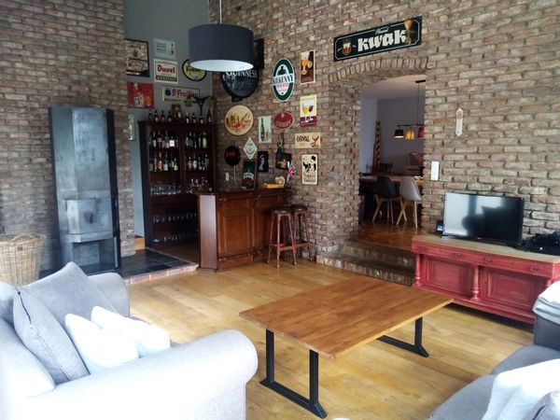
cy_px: 210
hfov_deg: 67.3
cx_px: 280
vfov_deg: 53.1
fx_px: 421
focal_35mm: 26
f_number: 1.8
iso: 310
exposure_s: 1/33.3
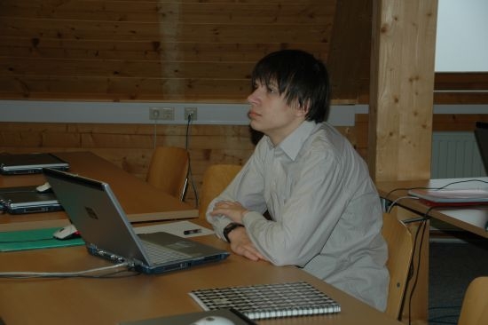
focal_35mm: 68
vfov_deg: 20.1
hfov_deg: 29.9
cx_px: 244
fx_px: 914
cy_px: 162
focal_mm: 45
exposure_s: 1/60
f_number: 4.8
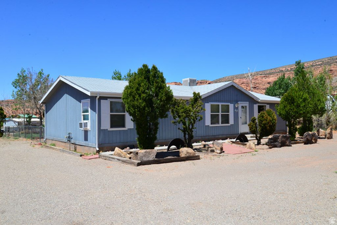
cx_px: 168
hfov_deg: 60.2
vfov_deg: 42.4
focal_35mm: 31
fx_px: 290
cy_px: 112
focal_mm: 31
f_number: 13
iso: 1000
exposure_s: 1/1000
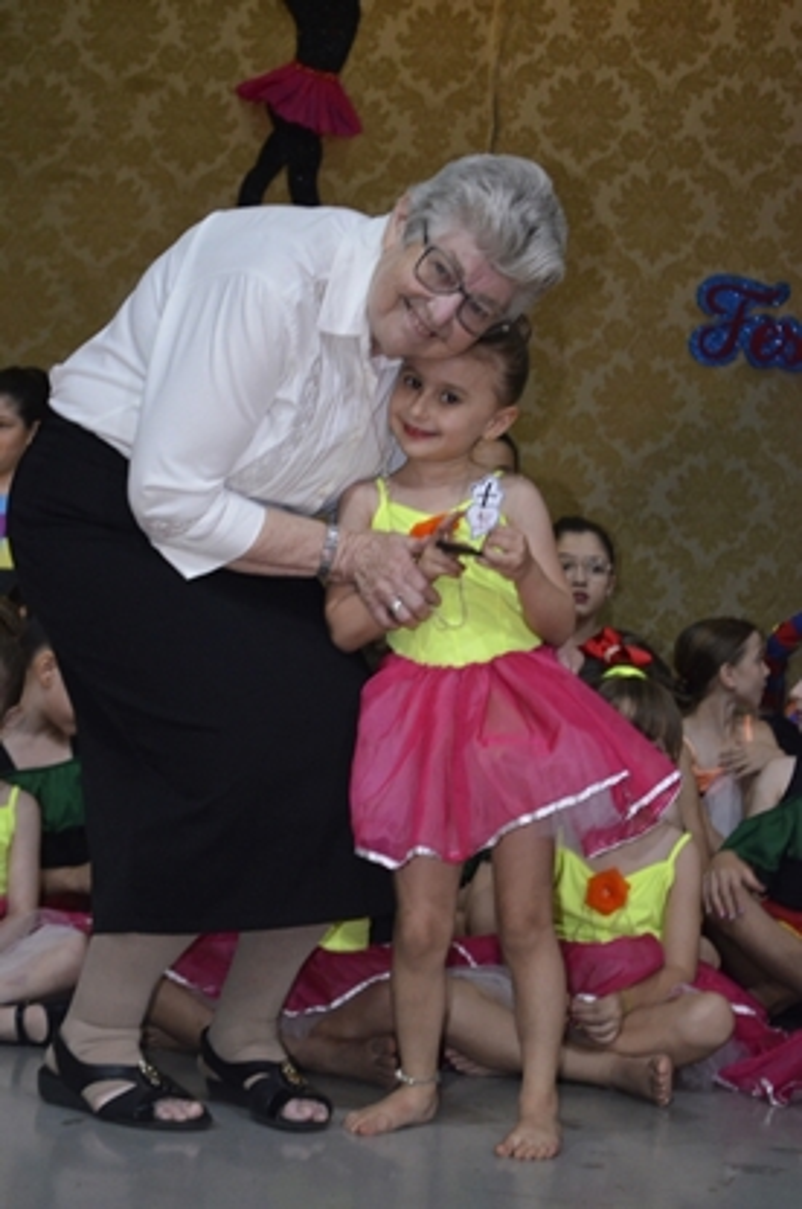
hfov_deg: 17.4
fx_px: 2615
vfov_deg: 26.0
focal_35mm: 78
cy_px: 604
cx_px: 401
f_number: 5.6
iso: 3200
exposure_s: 1/60
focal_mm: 52
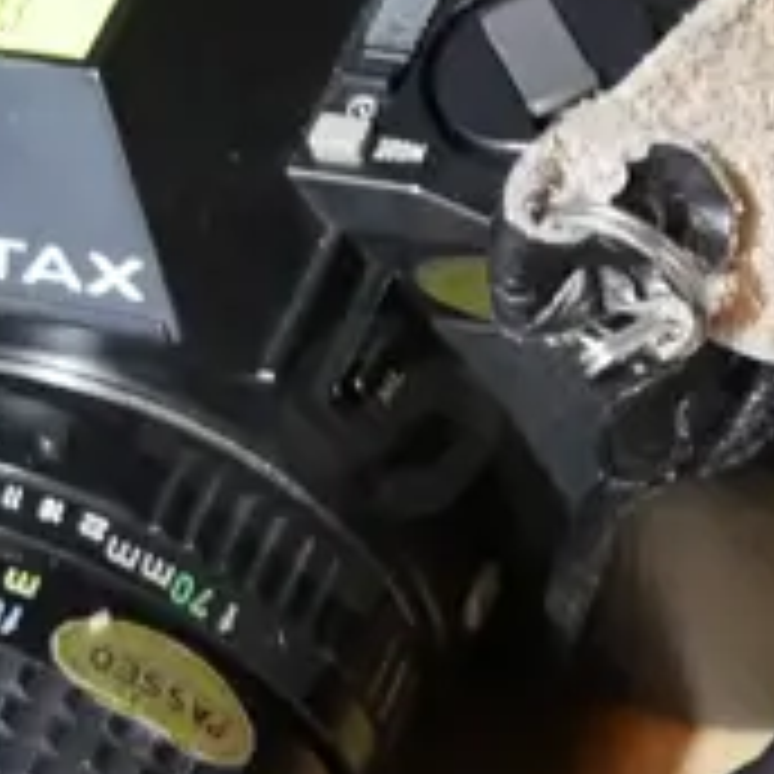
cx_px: 673
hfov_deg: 11.8
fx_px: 3719
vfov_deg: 11.8
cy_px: 32
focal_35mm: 147
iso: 1250
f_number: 3.5
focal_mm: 14
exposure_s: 1/60
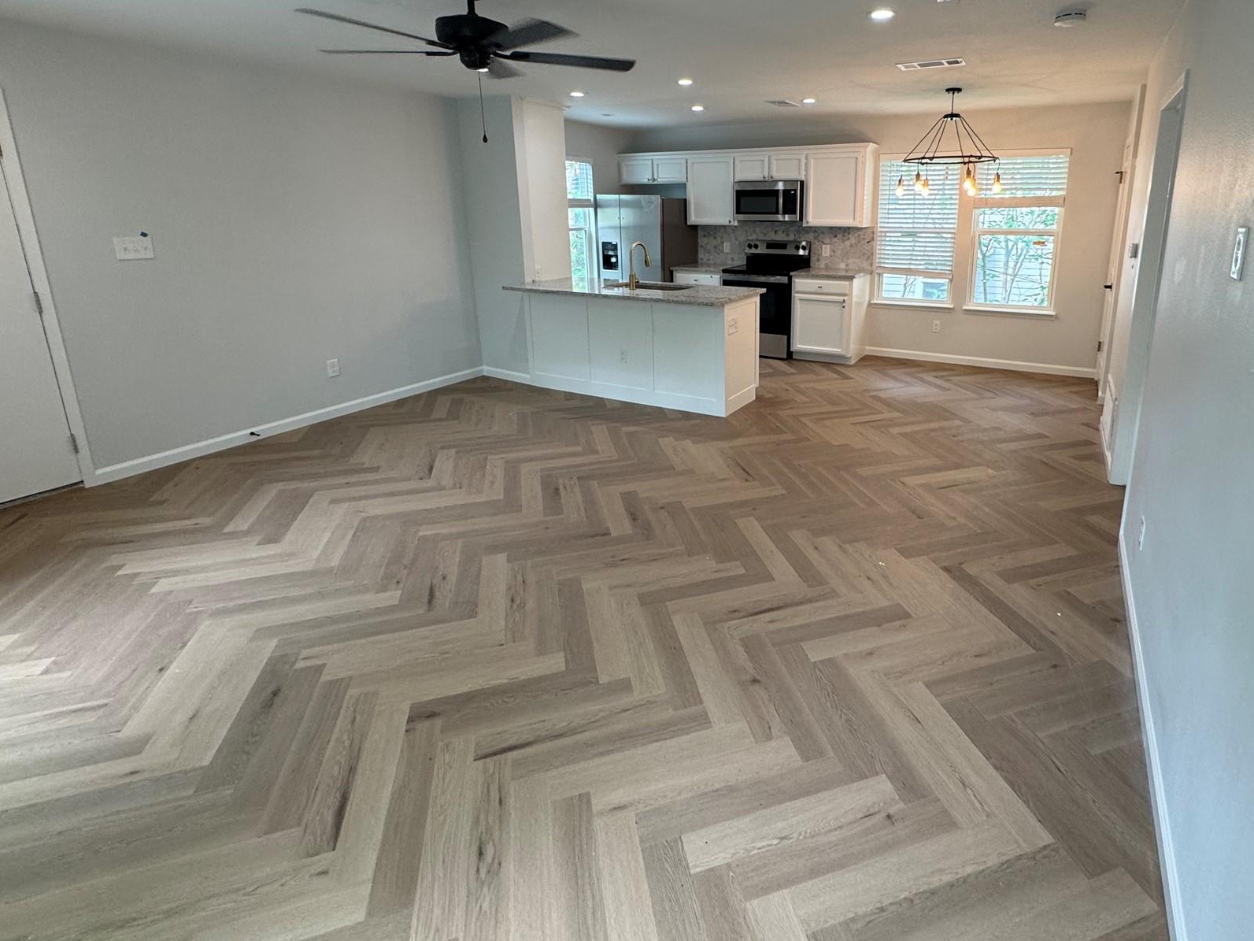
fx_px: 652
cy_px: 365
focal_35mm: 18
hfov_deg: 86.8
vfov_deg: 70.7
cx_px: 742
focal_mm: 2.22
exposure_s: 1/120
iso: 160
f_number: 2.2
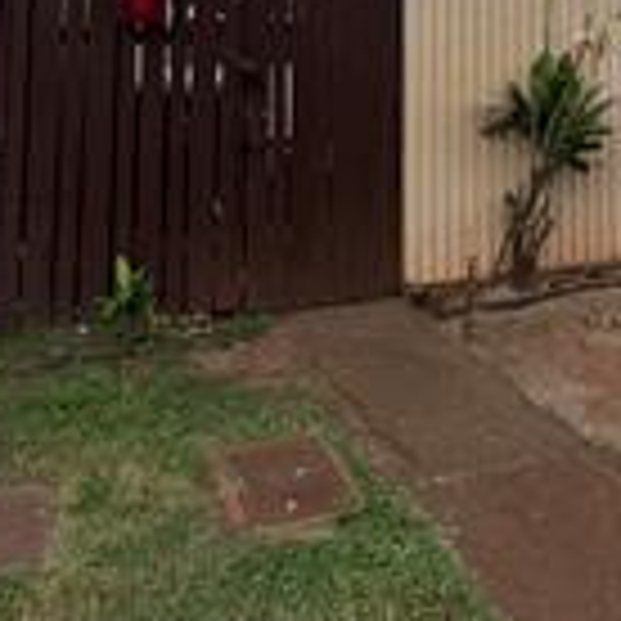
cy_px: -27
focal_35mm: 43
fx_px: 873
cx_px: 387
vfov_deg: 34.8
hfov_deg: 38.9
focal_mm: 2.22
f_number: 2.2
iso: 32
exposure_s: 1/1770
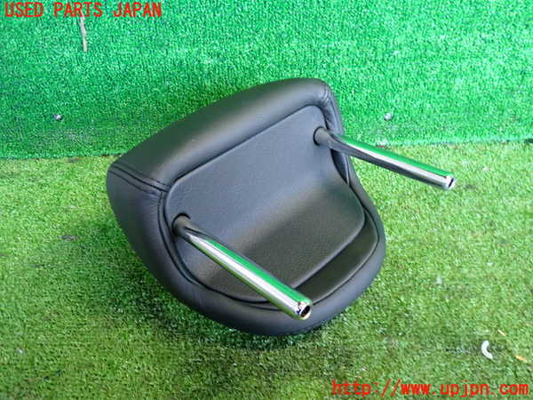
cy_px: 200
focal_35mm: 30
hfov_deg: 60.0
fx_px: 462
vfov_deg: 46.8
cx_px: 266
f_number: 2.3
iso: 400
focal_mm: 5.4
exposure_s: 1/30
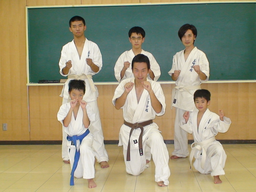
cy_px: 96
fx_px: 214
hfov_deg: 61.7
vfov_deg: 48.2
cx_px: 128
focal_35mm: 29
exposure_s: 1/15
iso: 50
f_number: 2.2
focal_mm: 4.15
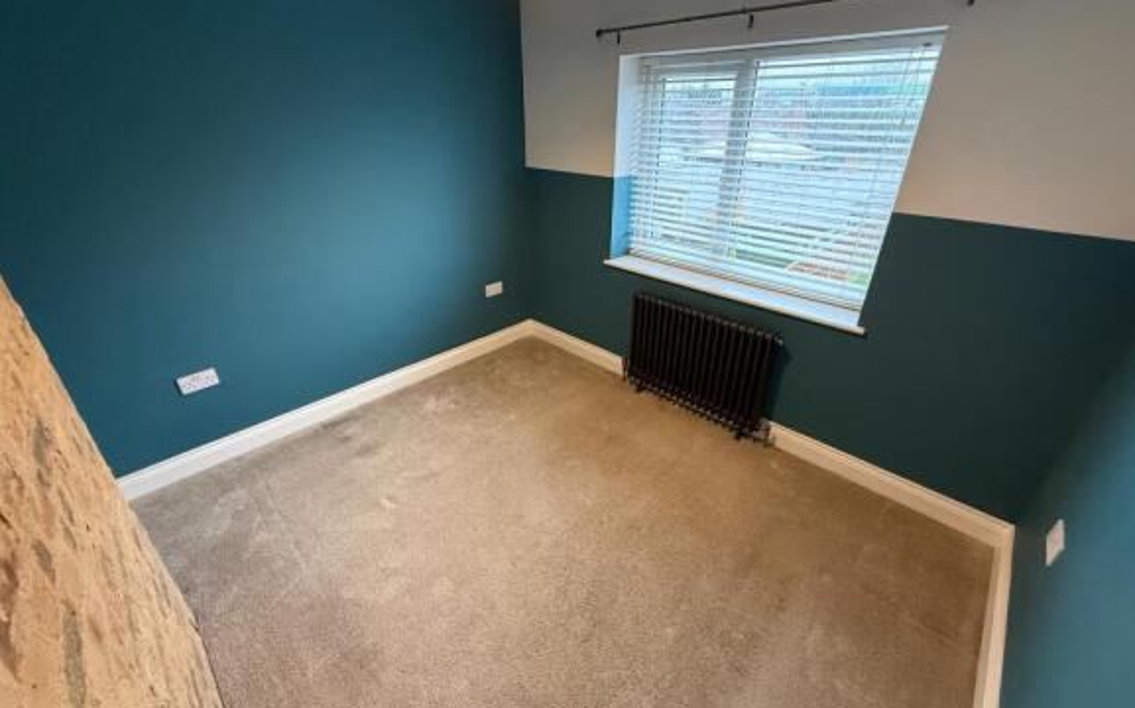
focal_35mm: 15
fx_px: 464
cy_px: 331
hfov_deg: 101.5
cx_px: 571
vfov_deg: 74.6
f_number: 2.2
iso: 320
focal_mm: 2.22
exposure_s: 1/50
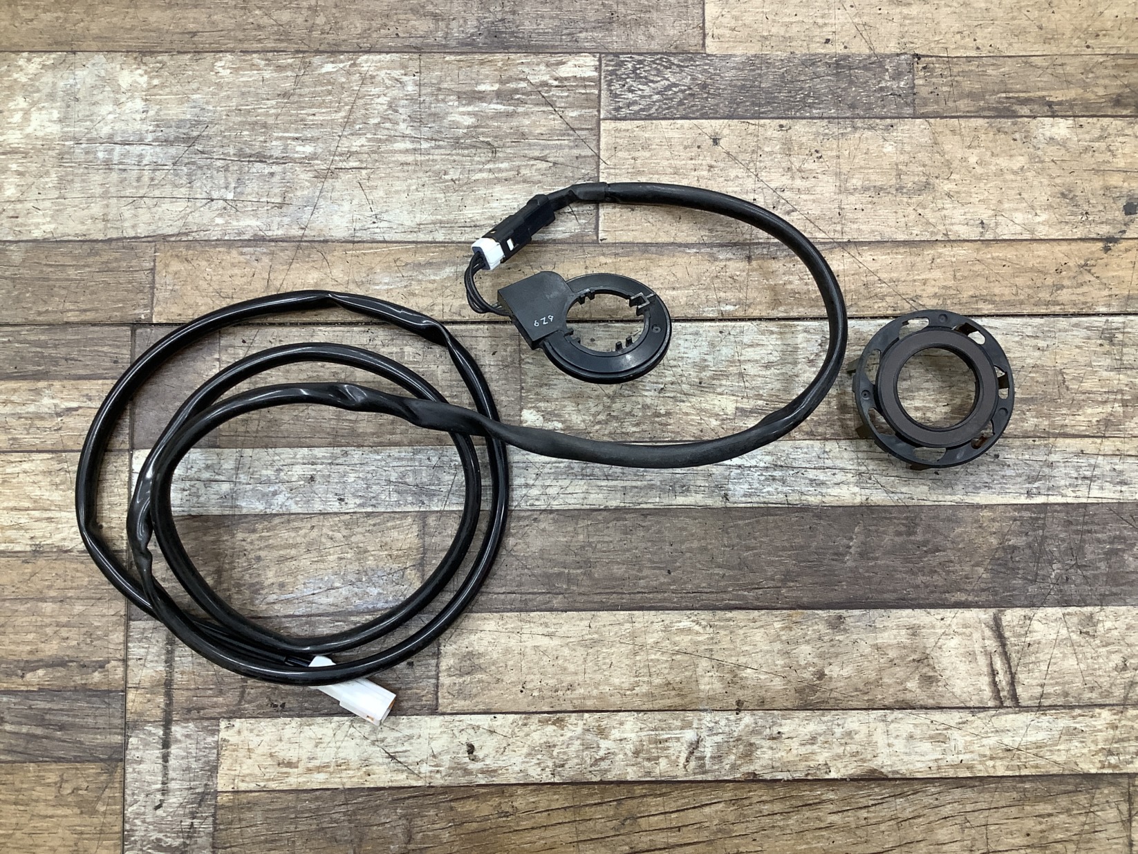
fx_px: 1019
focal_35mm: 31
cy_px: 427
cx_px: 569
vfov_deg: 45.5
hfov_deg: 58.3
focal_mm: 3.3
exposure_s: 1/50
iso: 125
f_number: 2.4
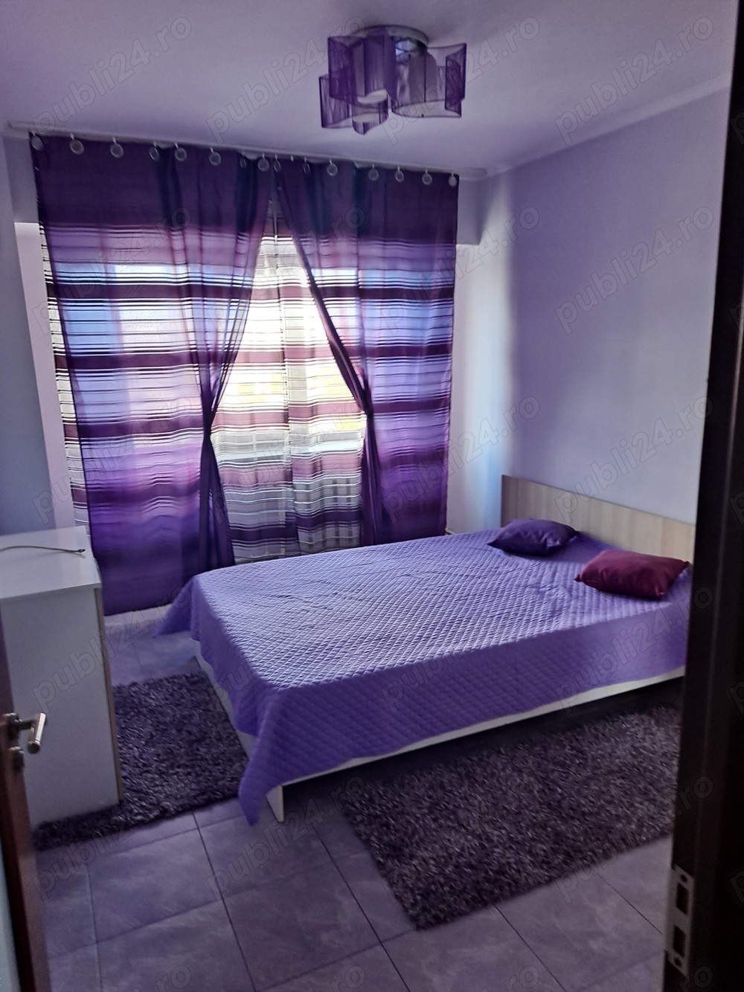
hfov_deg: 54.9
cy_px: 496
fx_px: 717
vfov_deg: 69.4
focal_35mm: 25
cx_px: 372
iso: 80
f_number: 2
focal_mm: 4.6
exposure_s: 1/50
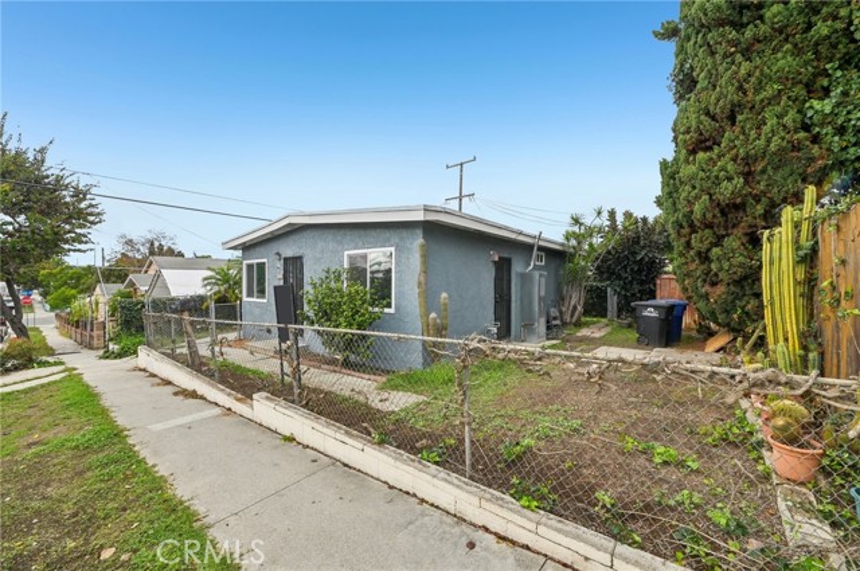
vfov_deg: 81.1
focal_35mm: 14
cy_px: 286
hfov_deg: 104.3
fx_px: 334
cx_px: 430
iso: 250
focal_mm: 14
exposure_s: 1/30
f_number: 22
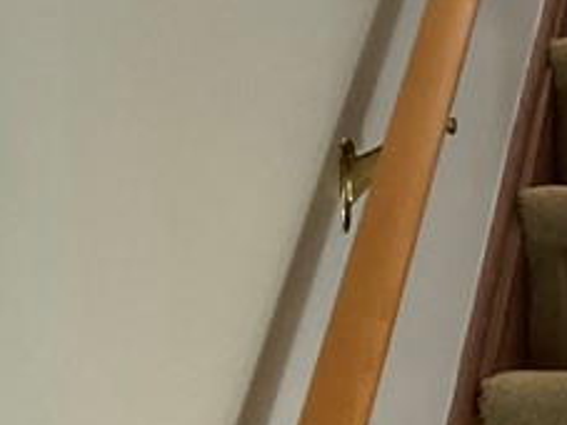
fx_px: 2145
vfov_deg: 11.2
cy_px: 38
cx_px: 997
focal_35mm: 131
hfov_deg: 13.6
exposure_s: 1/60
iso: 250
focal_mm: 3
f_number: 1.8
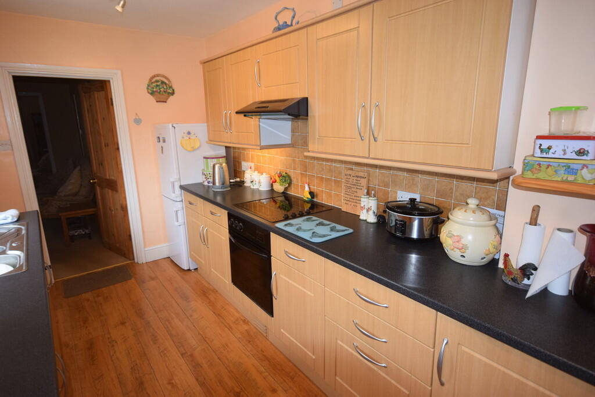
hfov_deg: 81.2
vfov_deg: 59.5
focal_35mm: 21
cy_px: 198
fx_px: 347
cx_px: 298
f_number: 4.8
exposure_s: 1/80
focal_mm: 14
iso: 800
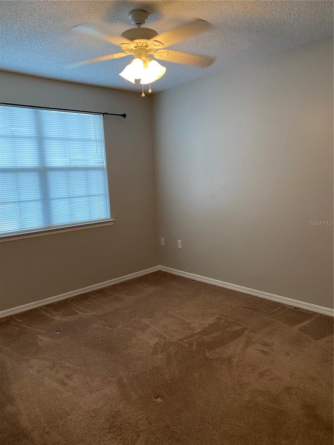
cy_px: 222
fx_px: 334
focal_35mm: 26
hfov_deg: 53.1
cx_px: 167
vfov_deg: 67.3
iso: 125
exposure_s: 1/60
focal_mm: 4.25
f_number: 1.8
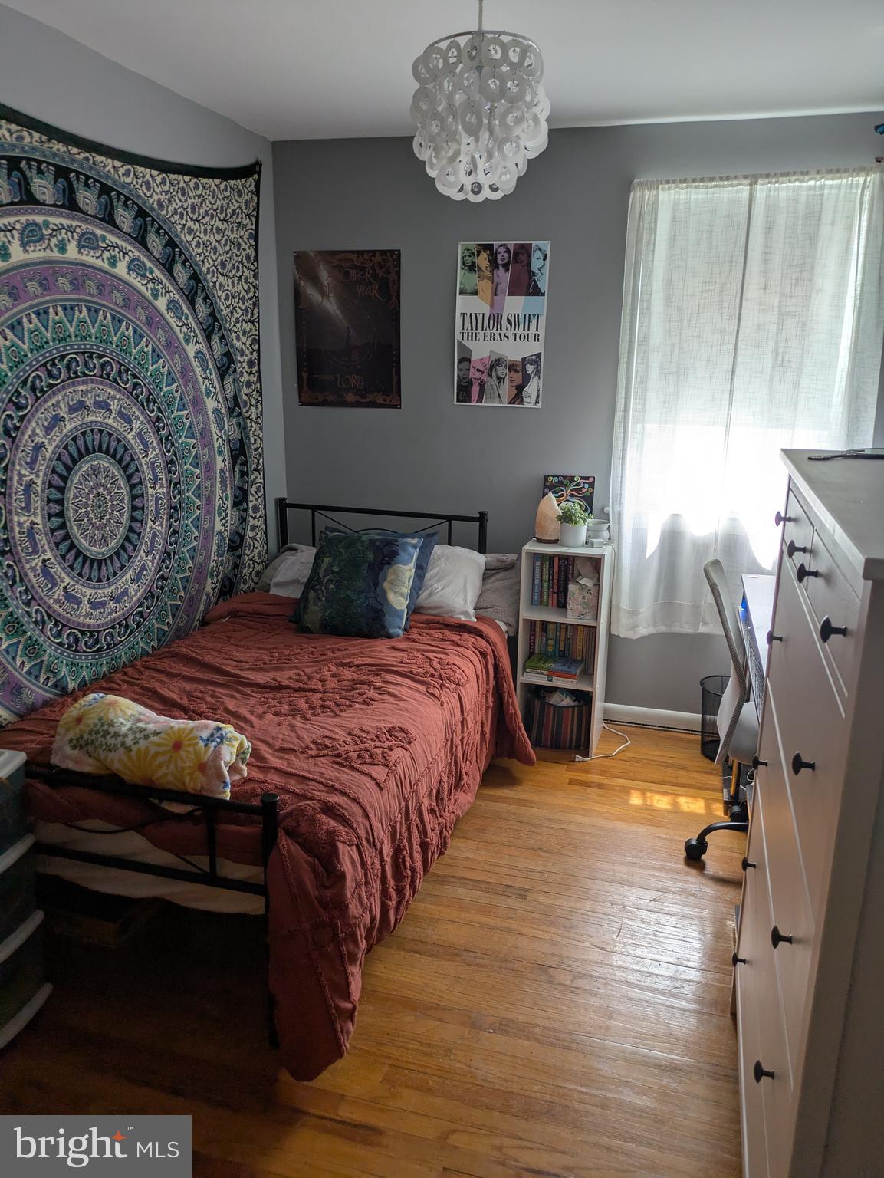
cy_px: 589
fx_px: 851
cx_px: 442
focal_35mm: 25
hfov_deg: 54.9
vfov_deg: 69.4
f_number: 1.89
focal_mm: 5.43
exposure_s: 1/60
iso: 51
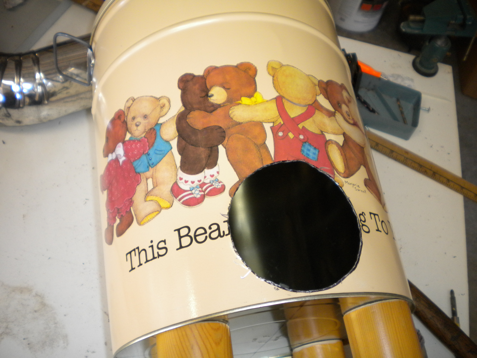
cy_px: 179
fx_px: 482
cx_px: 238
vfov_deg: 40.7
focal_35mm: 35
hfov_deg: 52.6
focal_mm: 6.3
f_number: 3.1
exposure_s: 1/61.4
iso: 221
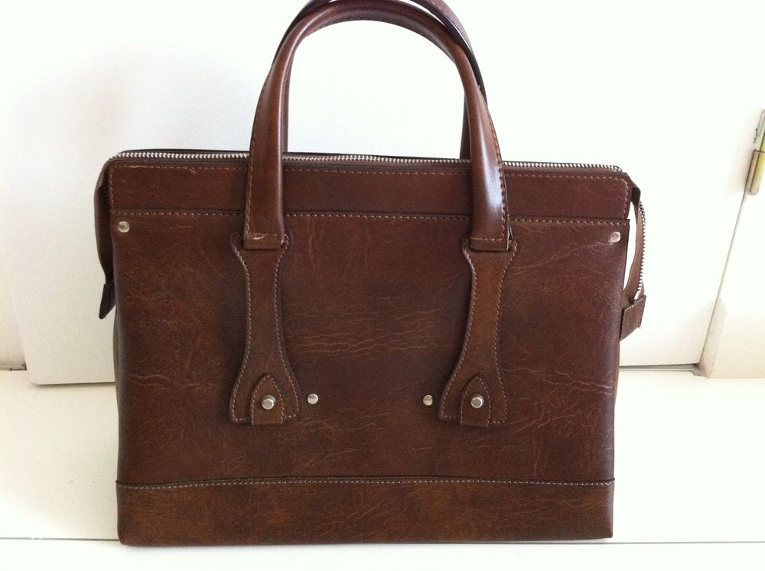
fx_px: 772
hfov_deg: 52.7
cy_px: 286
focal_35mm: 35
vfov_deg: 40.6
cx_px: 382
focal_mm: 3.85
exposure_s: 1/15
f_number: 2.8
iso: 500
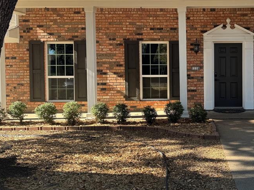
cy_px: 75
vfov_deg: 37.6
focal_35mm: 38
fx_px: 279
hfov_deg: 46.8
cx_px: 197
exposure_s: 1/651
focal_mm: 6.76
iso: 80
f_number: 1.78
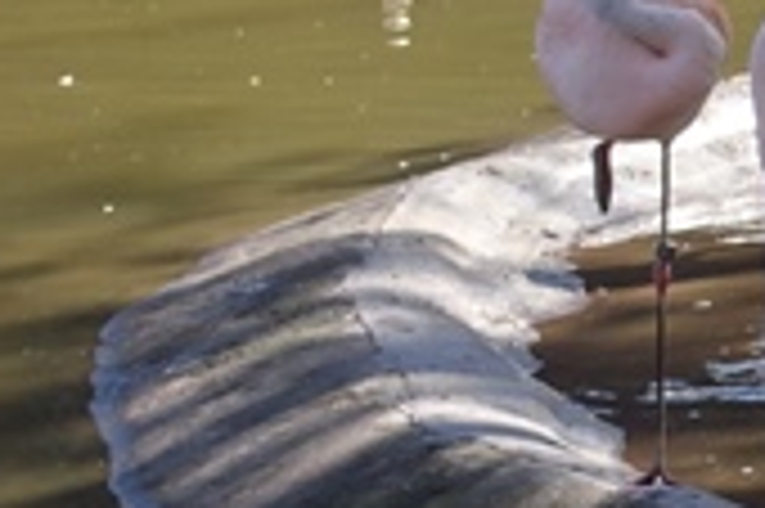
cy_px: 447
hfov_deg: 4.7
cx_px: 2182
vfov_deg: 3.2
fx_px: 8959
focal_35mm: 422
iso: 125
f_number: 5.6
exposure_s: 1/160
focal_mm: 25.7
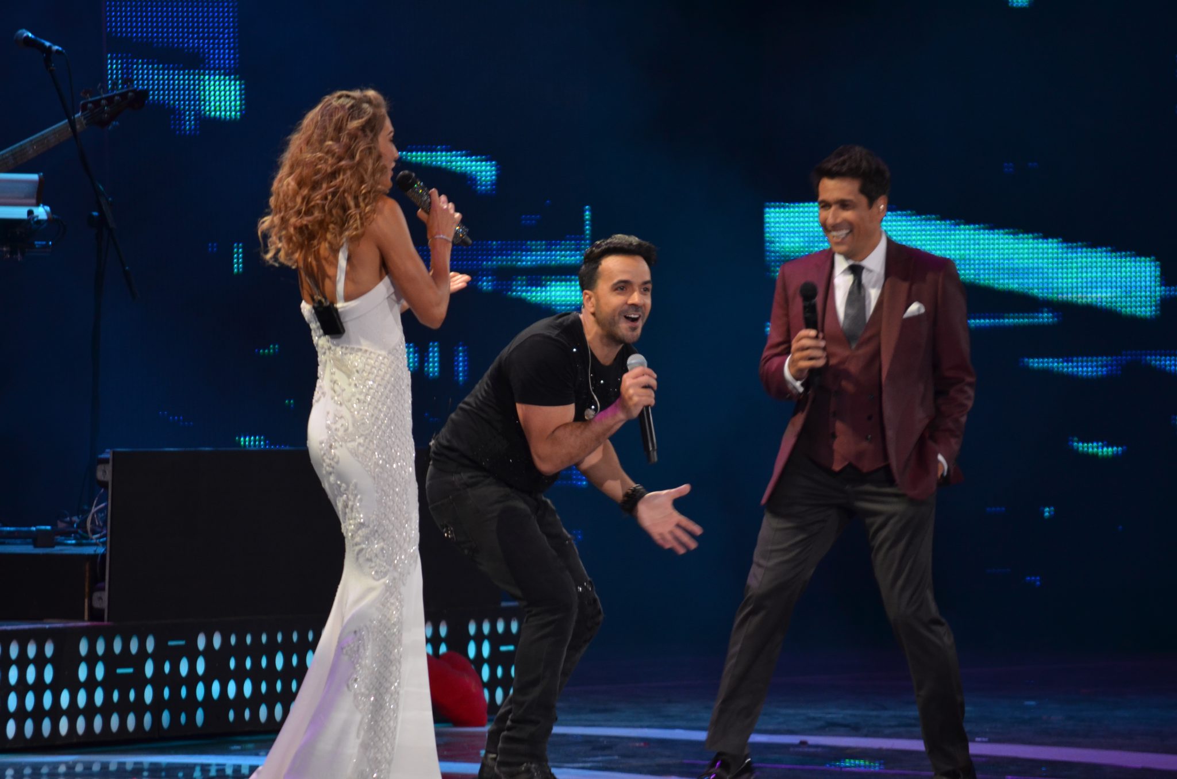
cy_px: 390
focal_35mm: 300
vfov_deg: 4.6
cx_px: 588
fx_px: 9787
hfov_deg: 6.9
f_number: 5.6
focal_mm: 200
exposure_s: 1/125
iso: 800
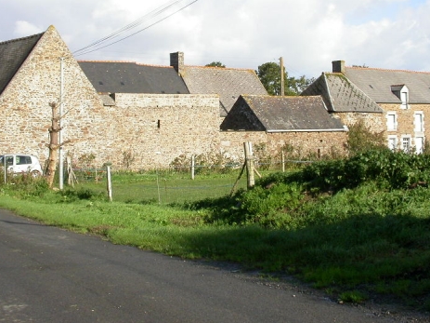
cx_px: 214
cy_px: 88
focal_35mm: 56
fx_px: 695
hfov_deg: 34.4
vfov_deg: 25.8
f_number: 6.7
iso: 100
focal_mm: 7.85
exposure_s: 1/296
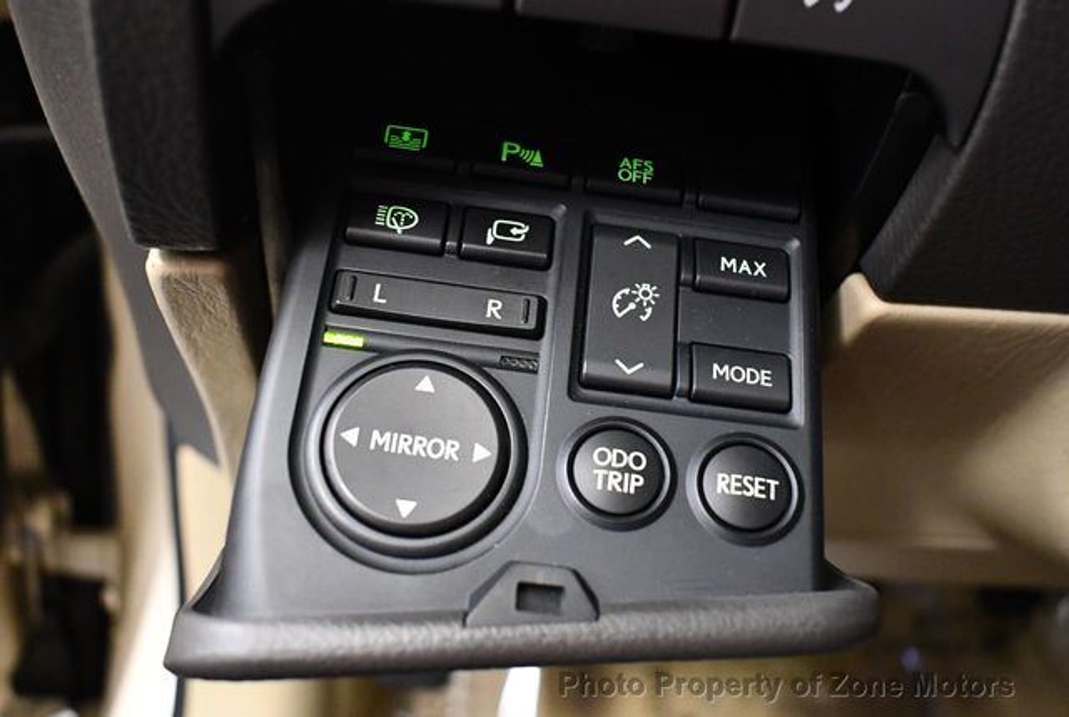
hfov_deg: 53.1
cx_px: 534
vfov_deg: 37.0
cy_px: 358
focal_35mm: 36
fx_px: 1071
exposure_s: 1/80
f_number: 3.5
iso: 3200
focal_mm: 18
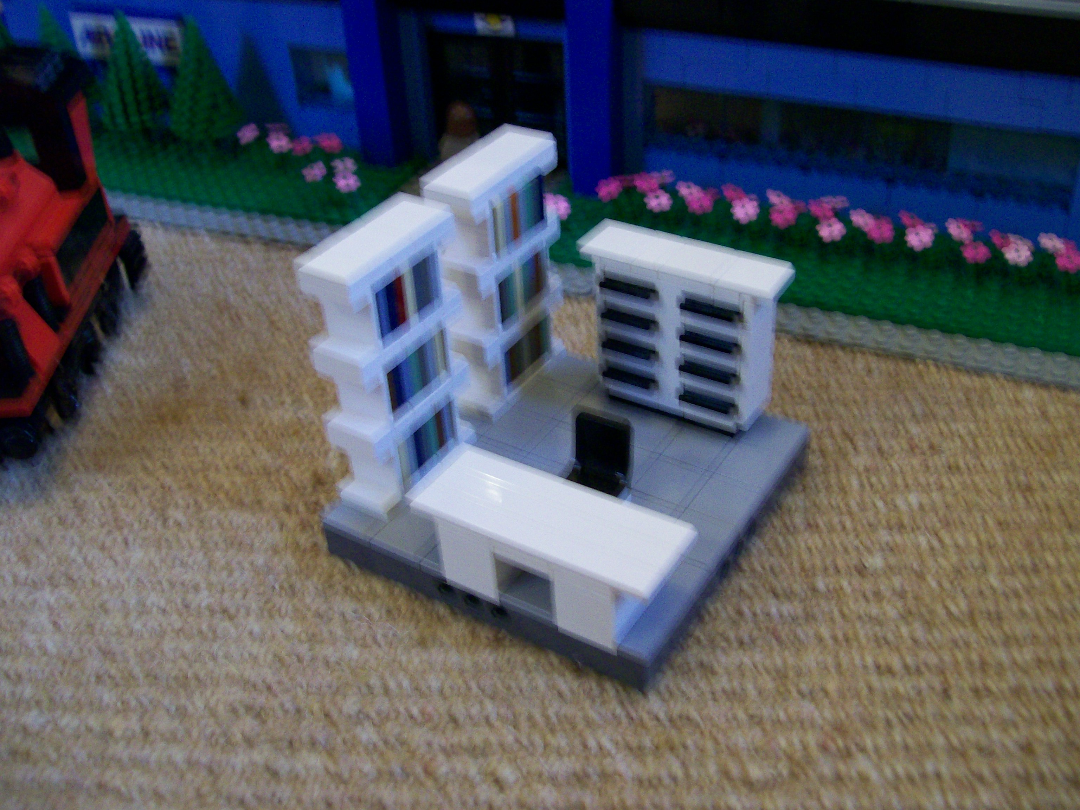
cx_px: 540
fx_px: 1123
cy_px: 405
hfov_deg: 51.4
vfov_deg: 39.7
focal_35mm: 36
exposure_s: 1/9.65
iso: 160
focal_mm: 6
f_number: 2.7
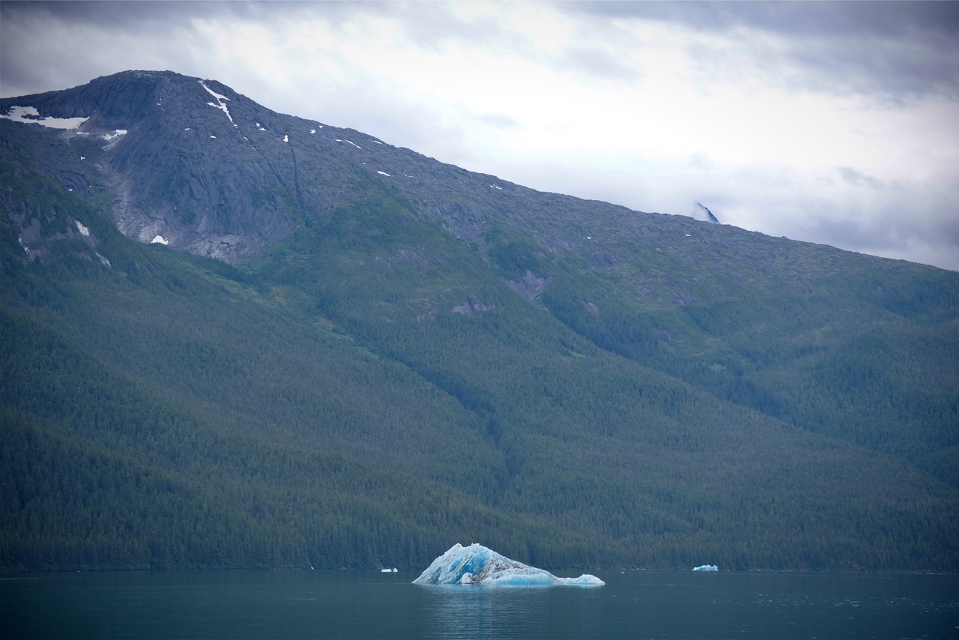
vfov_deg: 12.2
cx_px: 480
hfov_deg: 18.3
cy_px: 320
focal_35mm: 112
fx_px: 2984
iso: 100
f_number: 4.8
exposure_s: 1/320
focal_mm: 112
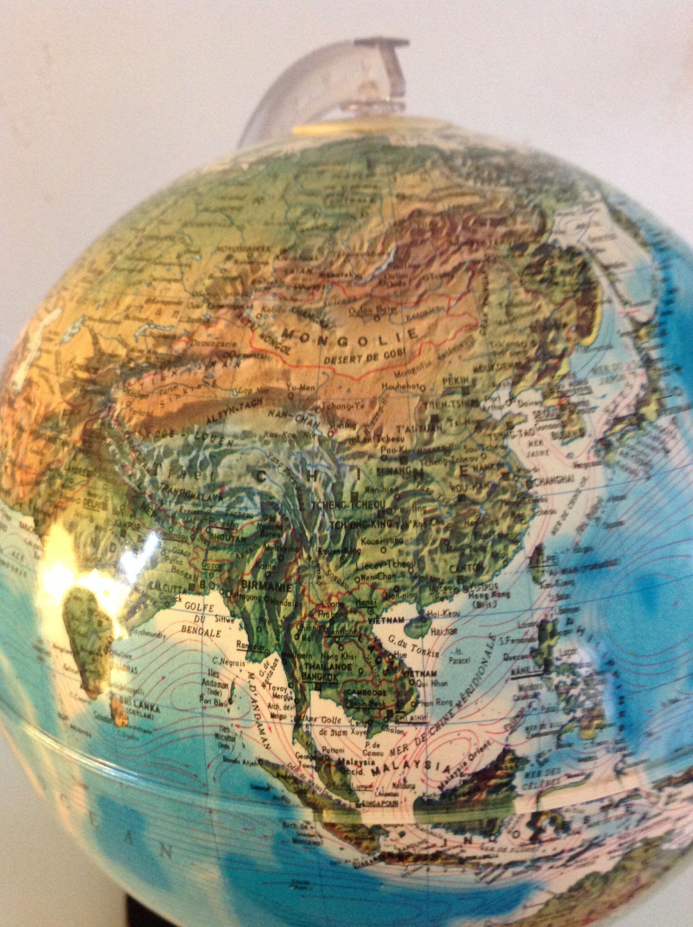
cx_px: 346
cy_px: 464
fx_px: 937
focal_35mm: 35
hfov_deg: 40.6
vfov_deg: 52.7
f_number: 2.4
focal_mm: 4.28
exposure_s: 1/17
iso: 320
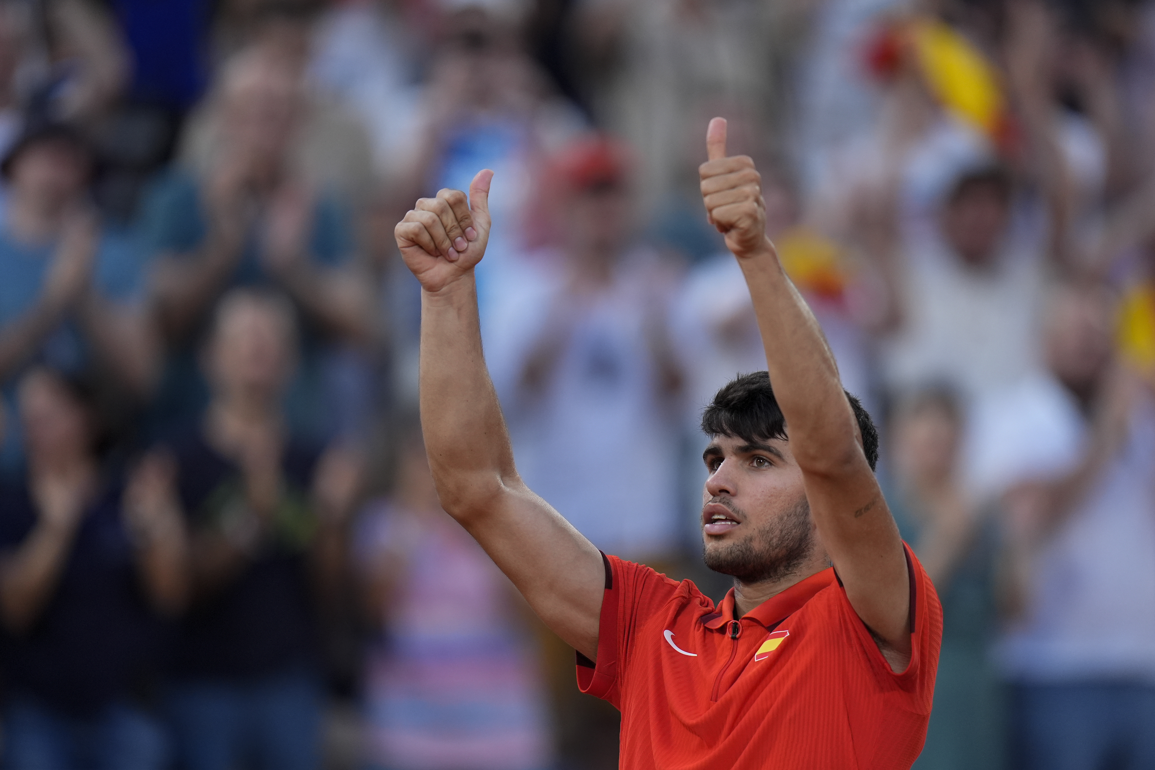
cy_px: 385
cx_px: 578
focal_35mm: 400
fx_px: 12832
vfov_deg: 3.4
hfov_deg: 5.2
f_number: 2.8
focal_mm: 400
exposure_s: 1/2500
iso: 2000
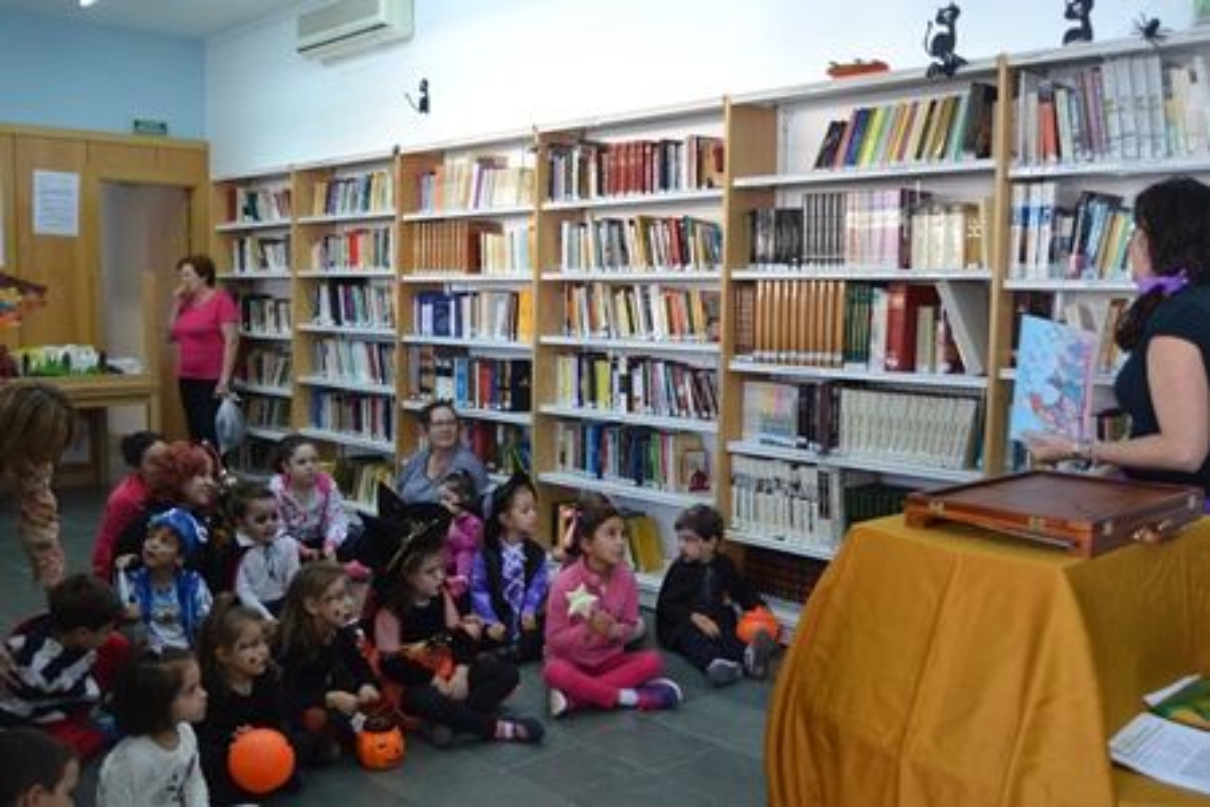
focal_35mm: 33
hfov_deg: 57.2
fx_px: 1109
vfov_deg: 40.0
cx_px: 605
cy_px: 404
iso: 500
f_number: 3.5
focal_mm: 22
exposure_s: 1/60
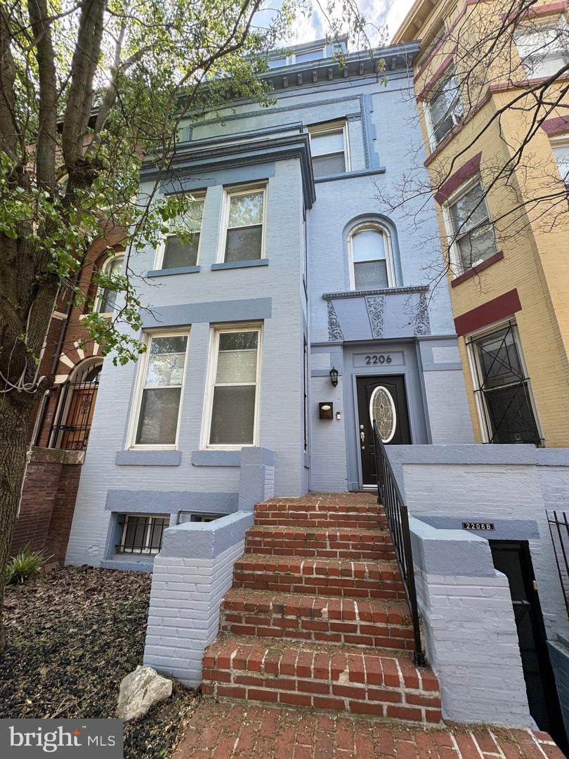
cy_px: 380
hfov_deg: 85.7
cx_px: 284
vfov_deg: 102.1
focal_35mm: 14
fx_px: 307
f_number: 2.2
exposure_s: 1/222
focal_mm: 2.22
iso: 40
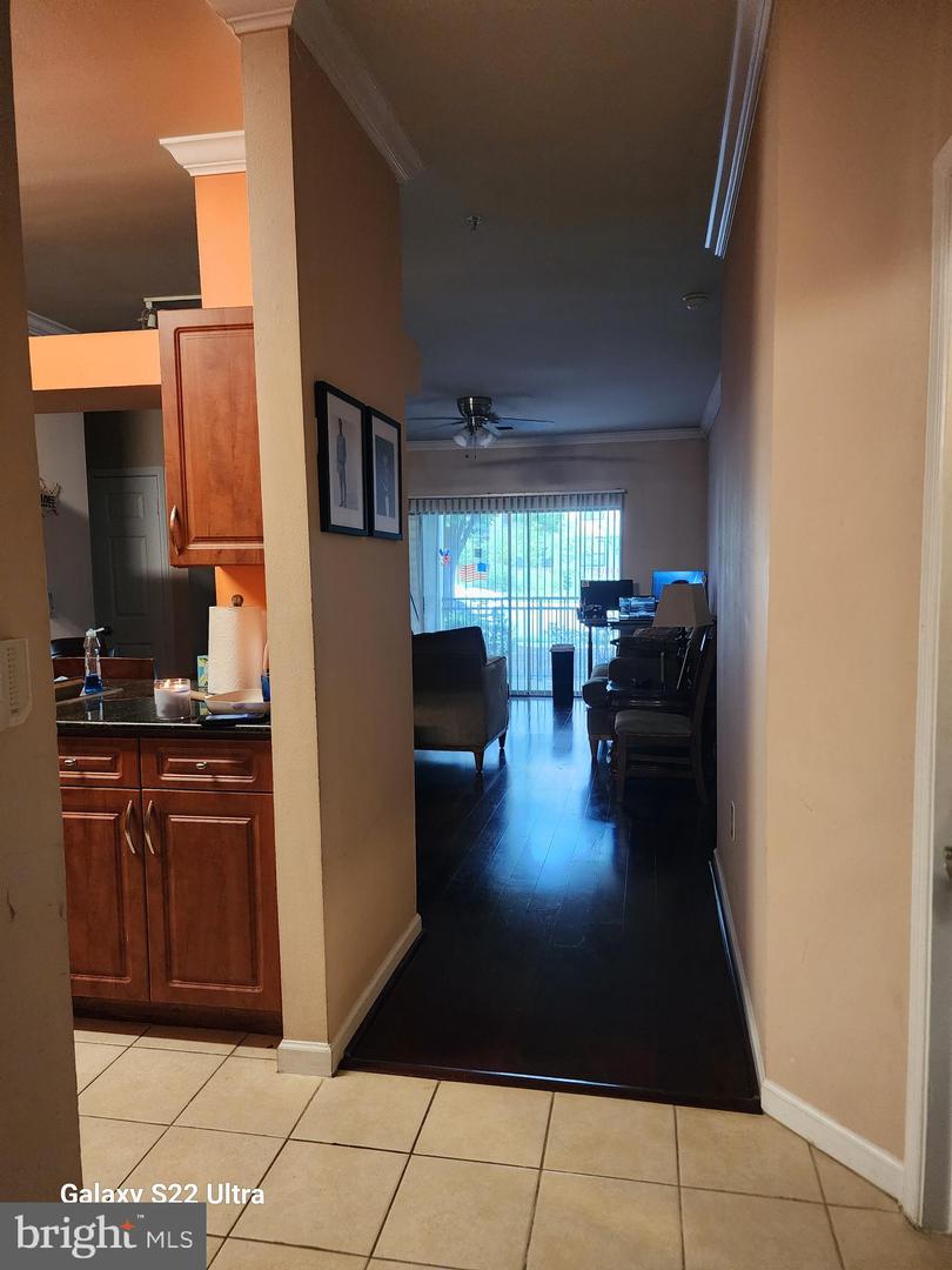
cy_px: 635
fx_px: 843
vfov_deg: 73.9
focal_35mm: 23
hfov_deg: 58.9
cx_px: 476
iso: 800
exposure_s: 1/120
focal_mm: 6.4
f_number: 1.8
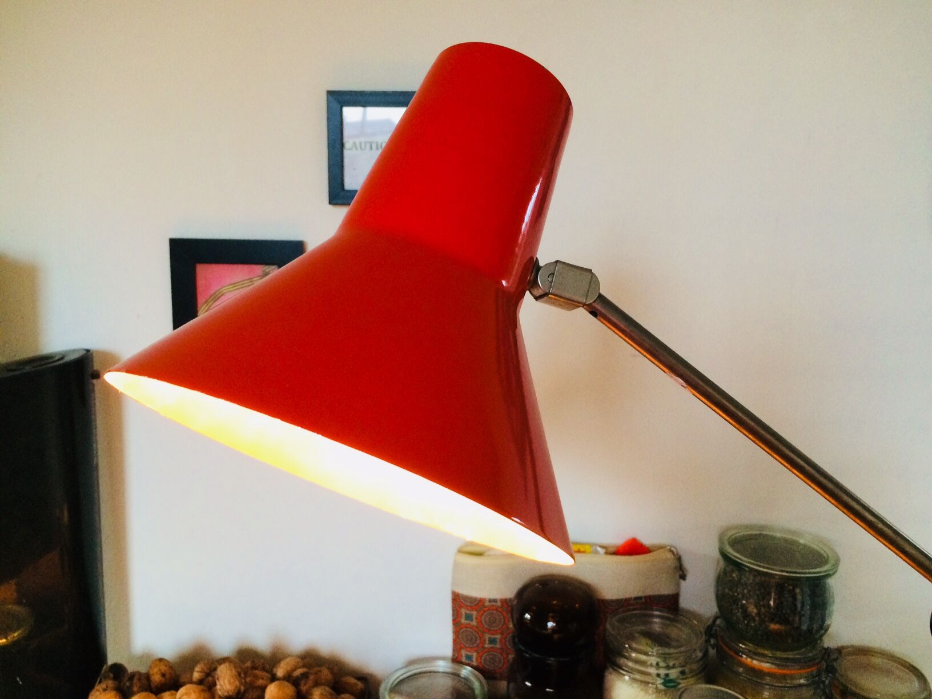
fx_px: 781
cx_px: 466
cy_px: 350
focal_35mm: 29
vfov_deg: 48.2
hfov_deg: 61.7
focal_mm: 4.15
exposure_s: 1/33
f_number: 2.2
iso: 250
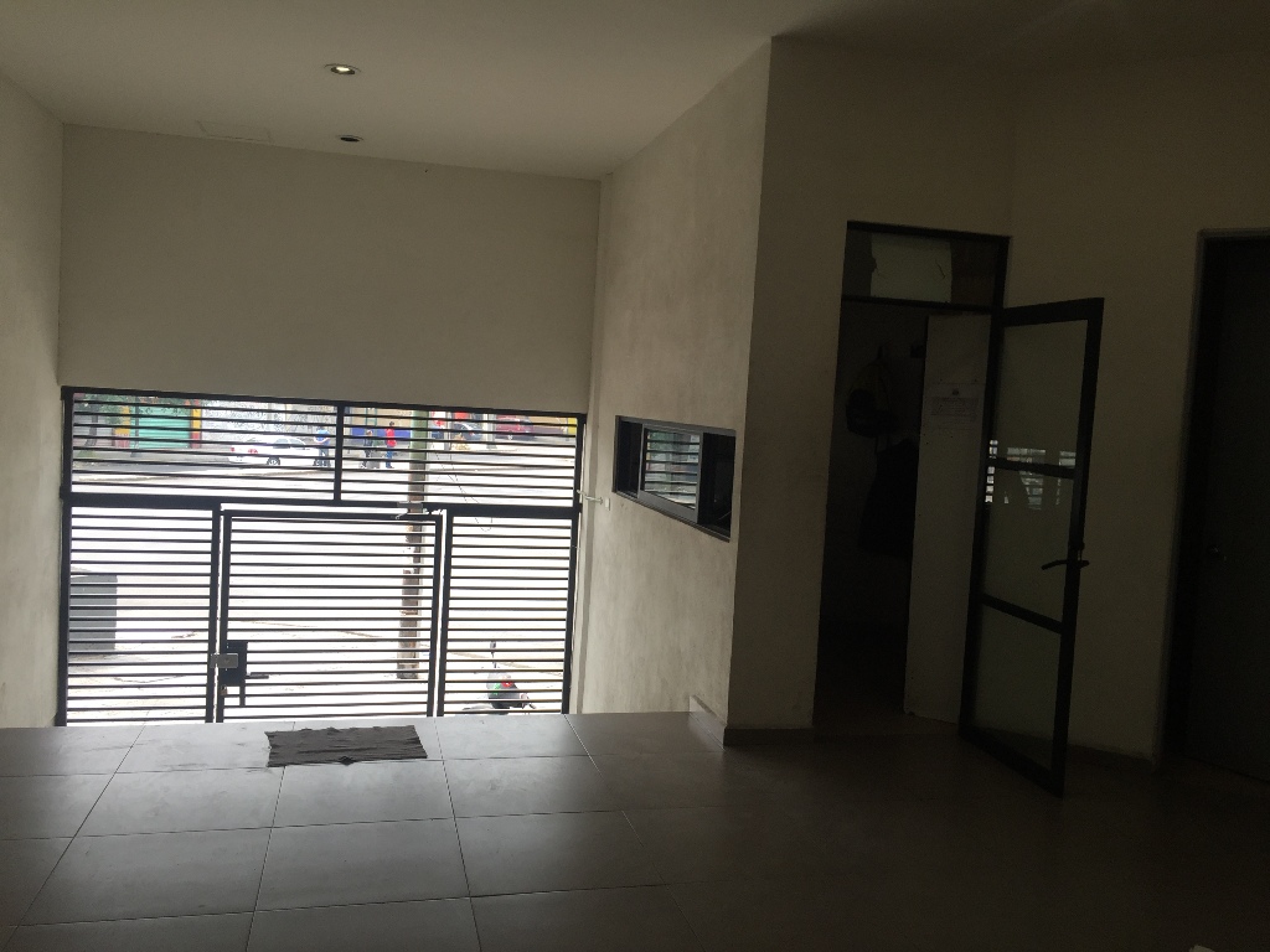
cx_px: 635
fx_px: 1064
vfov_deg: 48.2
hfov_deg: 61.7
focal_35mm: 29
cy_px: 476
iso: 32
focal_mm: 4.15
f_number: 2.2
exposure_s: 1/186
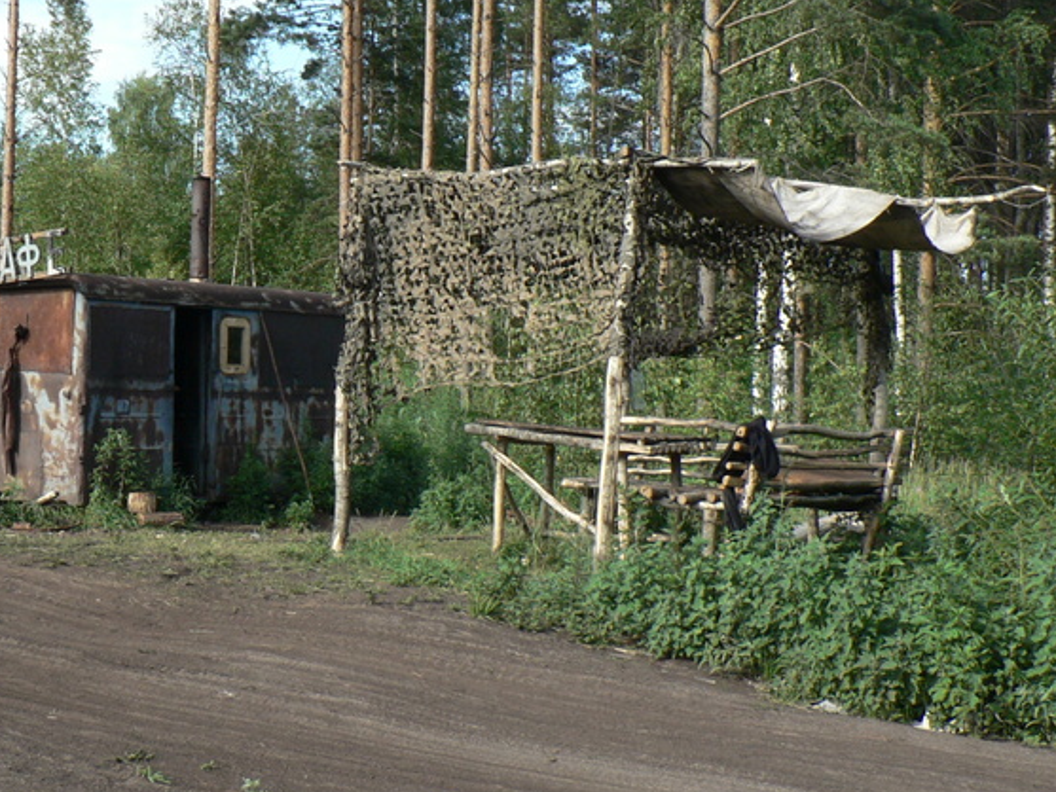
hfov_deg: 27.9
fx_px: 2075
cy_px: 301
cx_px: 186
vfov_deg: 21.6
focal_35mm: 68
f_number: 4
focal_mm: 6.1
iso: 80
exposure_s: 1/250
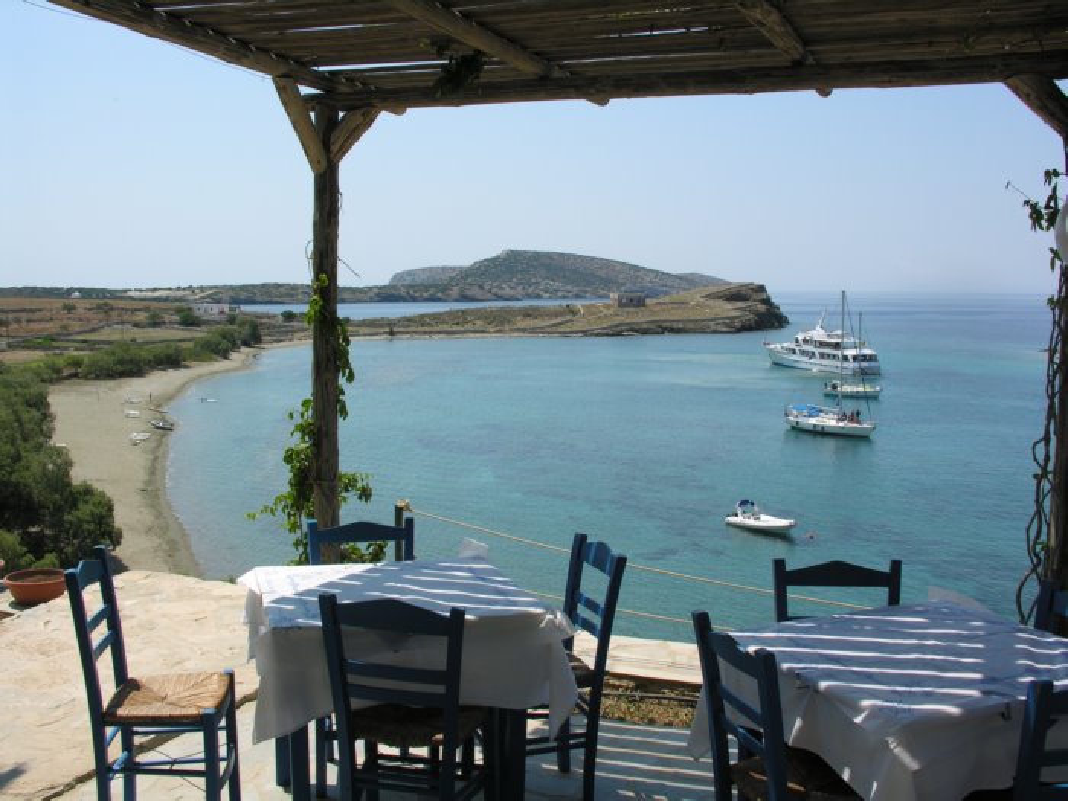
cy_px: 400
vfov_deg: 40.7
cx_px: 534
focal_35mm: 35
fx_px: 1080
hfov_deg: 52.6
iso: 50
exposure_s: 1/260
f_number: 6.3
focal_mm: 8.9
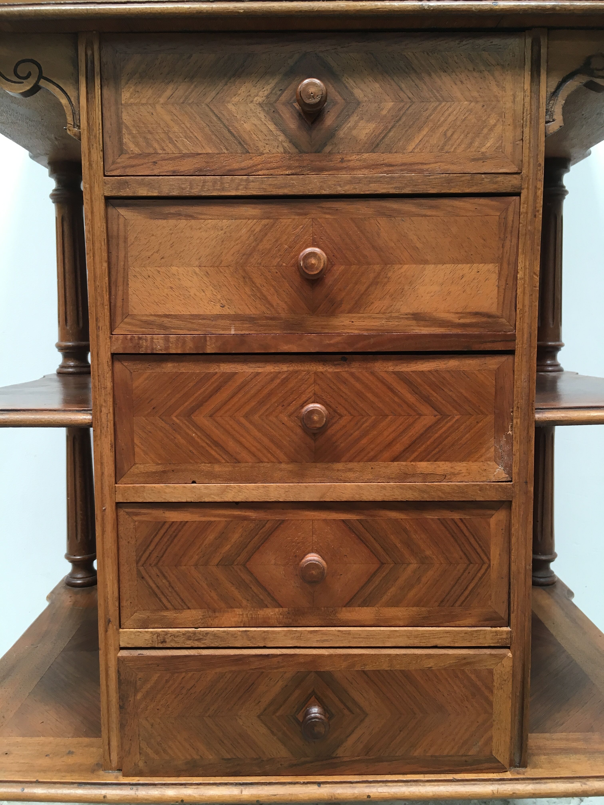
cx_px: 302
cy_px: 402
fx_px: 675
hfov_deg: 48.2
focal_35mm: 29
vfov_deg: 61.7
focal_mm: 4.15
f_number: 2.2
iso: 32
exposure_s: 1/33
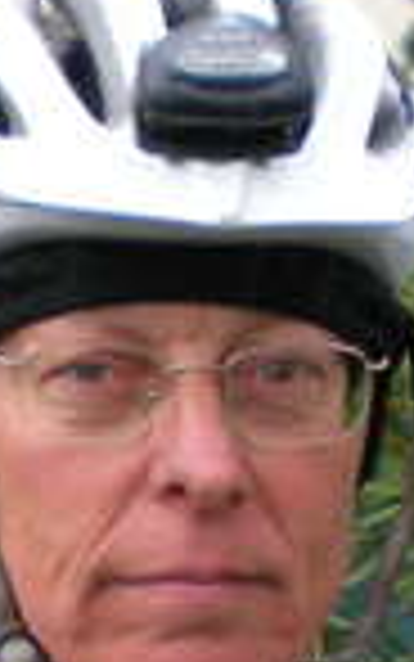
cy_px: 621
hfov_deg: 8.0
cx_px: 94
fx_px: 2958
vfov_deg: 12.6
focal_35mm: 164
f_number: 3.1
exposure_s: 1/71
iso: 160
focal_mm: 6.3
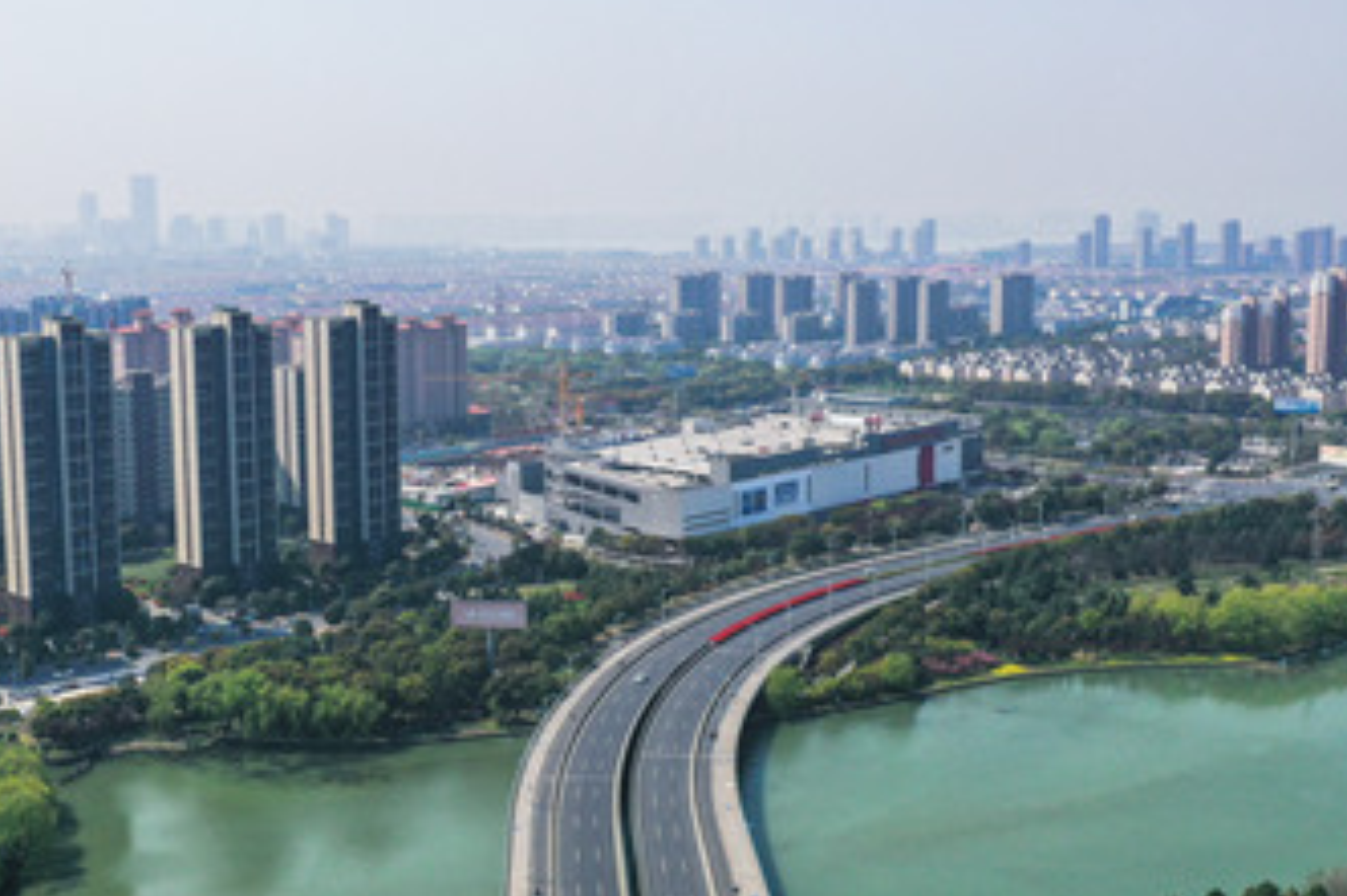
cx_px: 592
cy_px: 422
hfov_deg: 45.4
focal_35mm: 43
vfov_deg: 31.1
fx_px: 1608
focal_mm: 10.26
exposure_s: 1/1250
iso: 100
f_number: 5.6
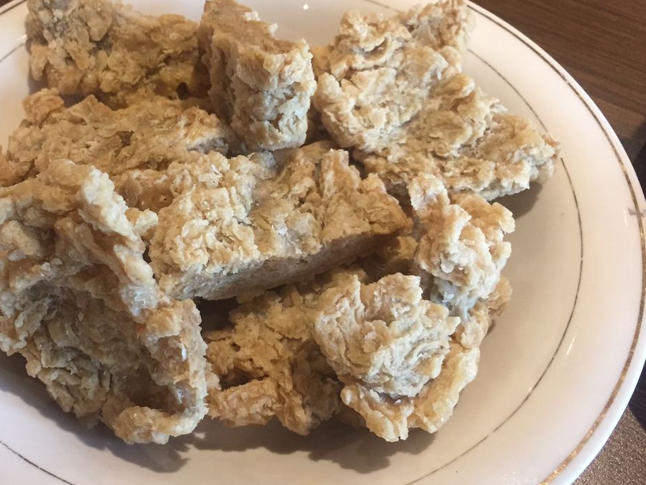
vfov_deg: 37.7
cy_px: 221
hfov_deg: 48.5
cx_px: 238
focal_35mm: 38
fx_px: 709
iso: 250
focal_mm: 4.15
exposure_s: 1/33
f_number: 2.2
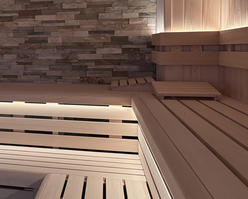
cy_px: 59
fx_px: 374
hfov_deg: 33.7
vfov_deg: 29.4
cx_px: 5
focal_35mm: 51
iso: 500
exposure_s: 1/50
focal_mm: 5.96
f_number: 1.6
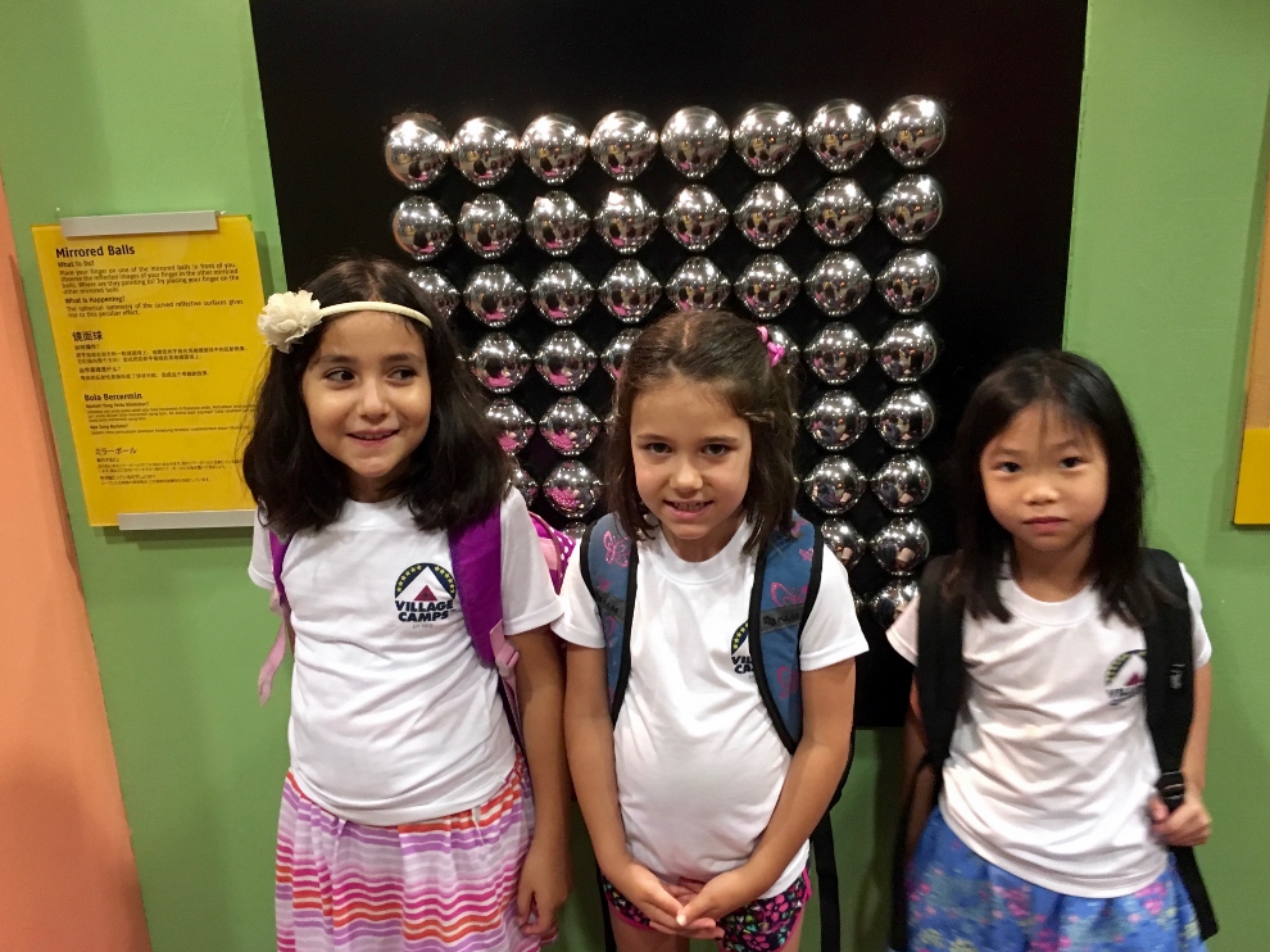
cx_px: 623
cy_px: 485
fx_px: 1100
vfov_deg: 46.8
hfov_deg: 60.0
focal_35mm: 30
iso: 200
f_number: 2.2
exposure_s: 1/20
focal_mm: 4.15
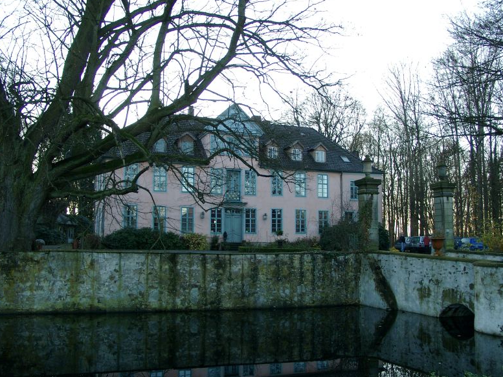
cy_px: 184
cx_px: 252
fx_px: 509
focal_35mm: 35
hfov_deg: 52.6
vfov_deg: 40.7
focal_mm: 7.13
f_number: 2.8
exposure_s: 1/140
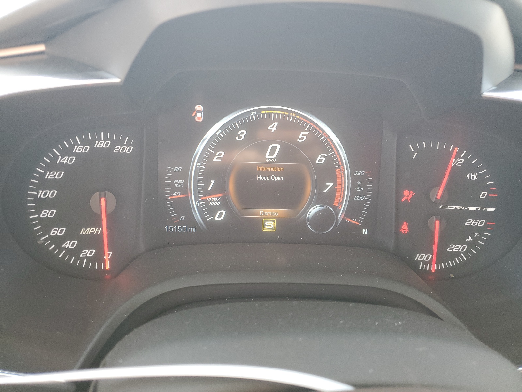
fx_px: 392
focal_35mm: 26
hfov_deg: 67.3
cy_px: 196
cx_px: 261
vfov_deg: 53.1
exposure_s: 1/120
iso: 97
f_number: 1.5
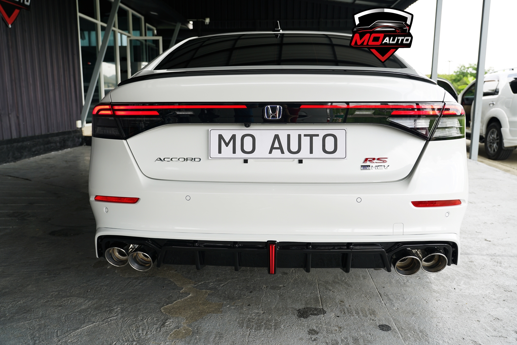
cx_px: 258
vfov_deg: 43.6
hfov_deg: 61.9
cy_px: 172
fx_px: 431
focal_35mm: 30
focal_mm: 30
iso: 100
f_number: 5
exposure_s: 1/100
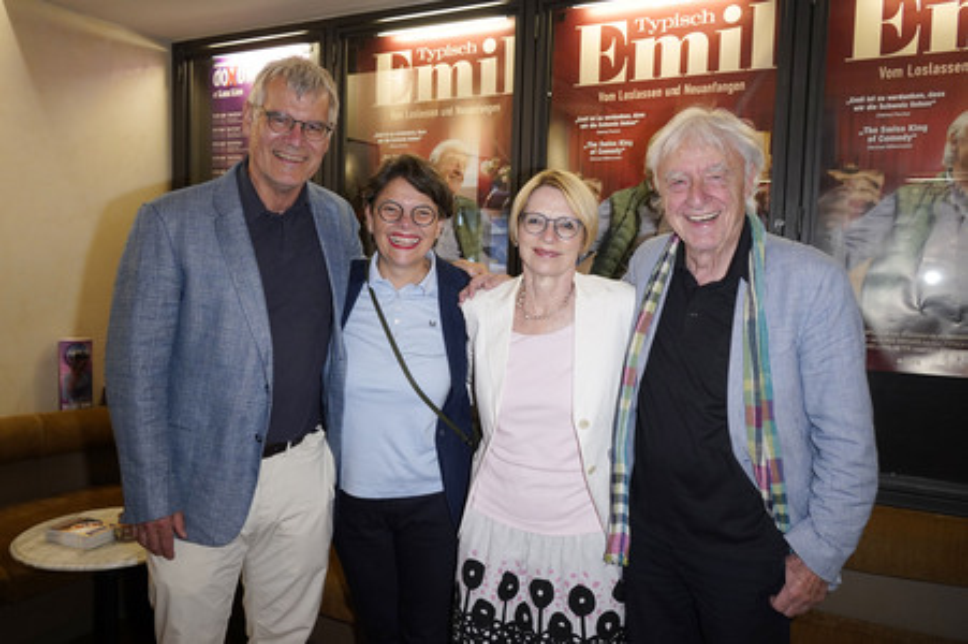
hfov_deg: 65.5
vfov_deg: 46.3
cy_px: 322
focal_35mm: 28
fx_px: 752
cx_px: 484
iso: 2000
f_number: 5.6
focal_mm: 28
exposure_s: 1/100
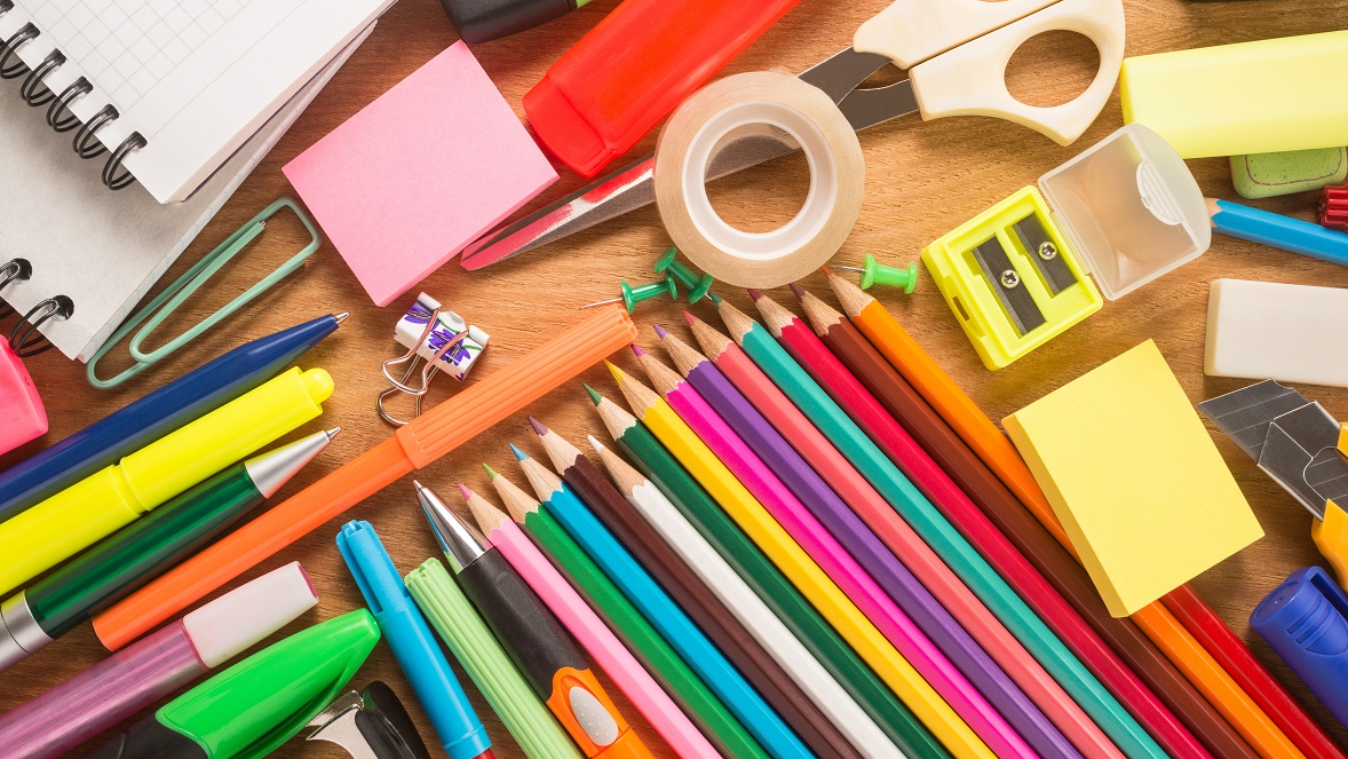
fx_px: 1716
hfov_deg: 42.9
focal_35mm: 48
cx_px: 675
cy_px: 365
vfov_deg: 24.9
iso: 100
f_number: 11
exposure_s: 1/160
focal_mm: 45
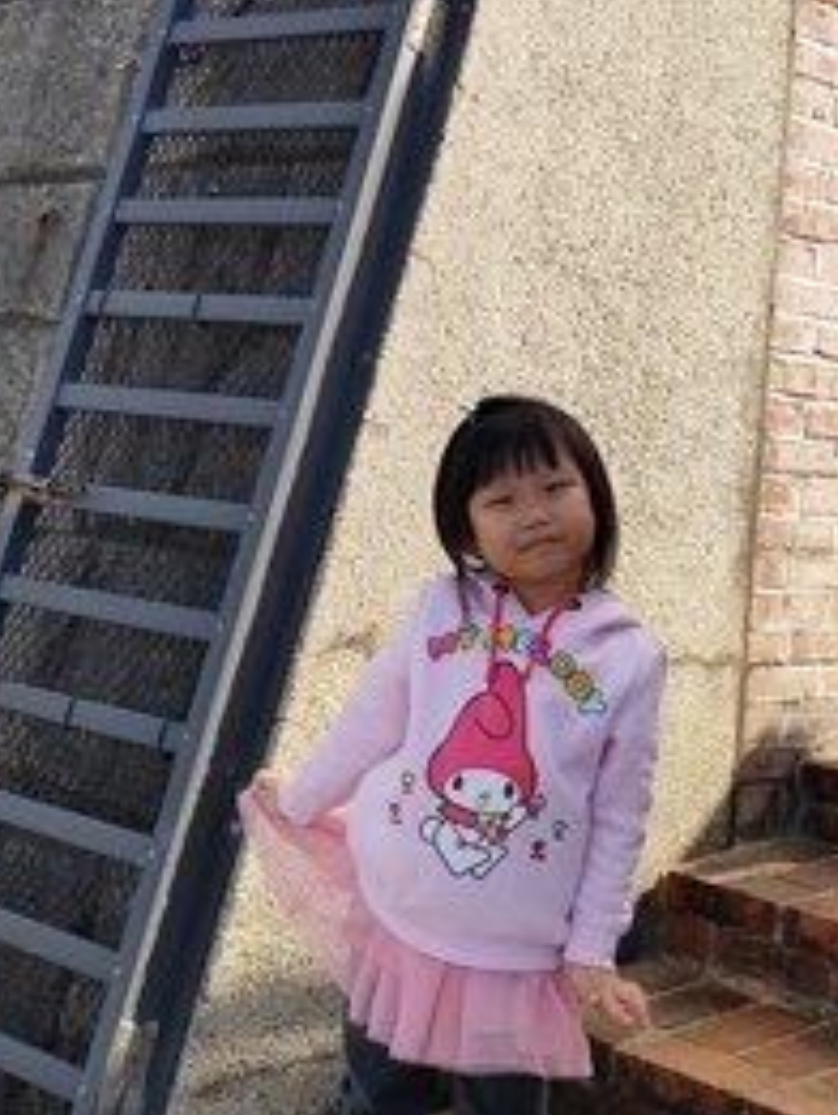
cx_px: 624
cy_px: 380
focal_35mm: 46
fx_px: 1484
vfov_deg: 40.8
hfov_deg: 31.0
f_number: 1.9
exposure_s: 1/1871
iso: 100
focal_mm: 3.94
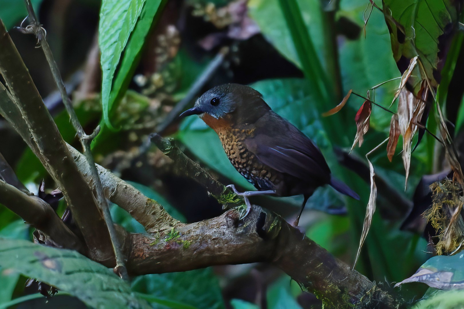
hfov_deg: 3.3
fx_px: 8119
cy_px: 154
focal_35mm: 630
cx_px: 232
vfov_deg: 2.2
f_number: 6.3
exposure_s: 1/320
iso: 3200
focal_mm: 420
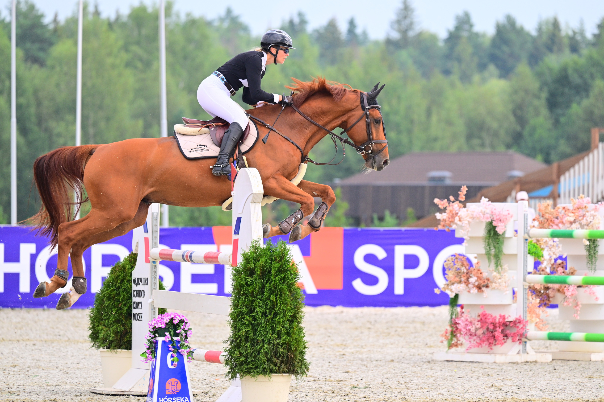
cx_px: 302
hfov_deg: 6.9
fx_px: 5032
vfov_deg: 4.6
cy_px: 201
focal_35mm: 300
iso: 640
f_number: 5.6
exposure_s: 1/1600
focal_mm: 300
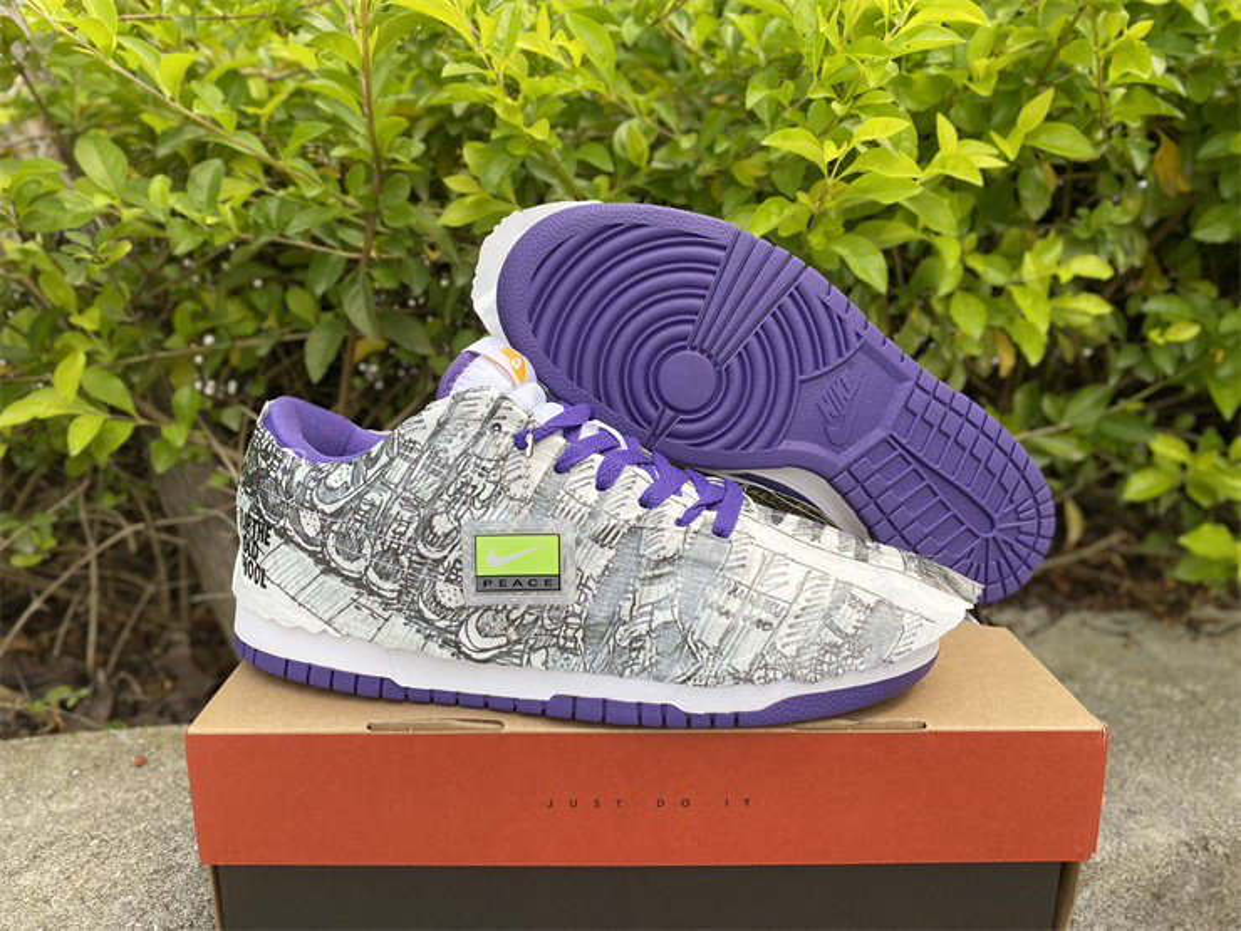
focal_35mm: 26
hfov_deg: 67.3
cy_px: 466
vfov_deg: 53.1
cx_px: 620
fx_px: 932
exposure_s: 1/360
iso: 32
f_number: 1.8
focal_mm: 4.25
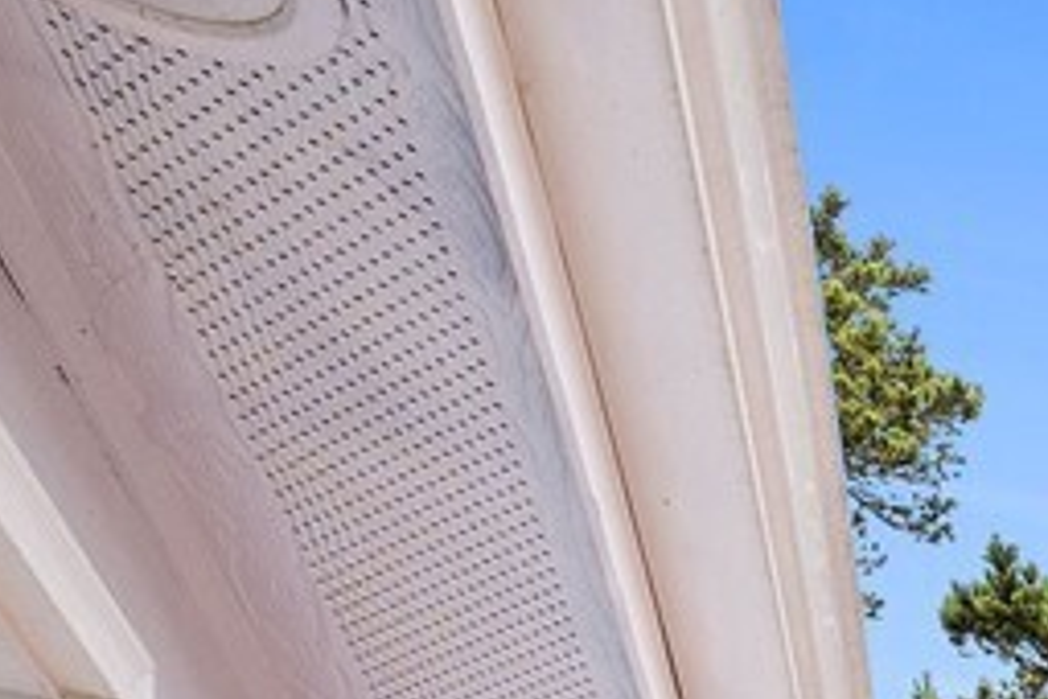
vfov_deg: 10.3
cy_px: 2144
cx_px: 2830
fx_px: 2707
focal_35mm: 93
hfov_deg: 12.9
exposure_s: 1/250
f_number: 8
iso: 400
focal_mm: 14
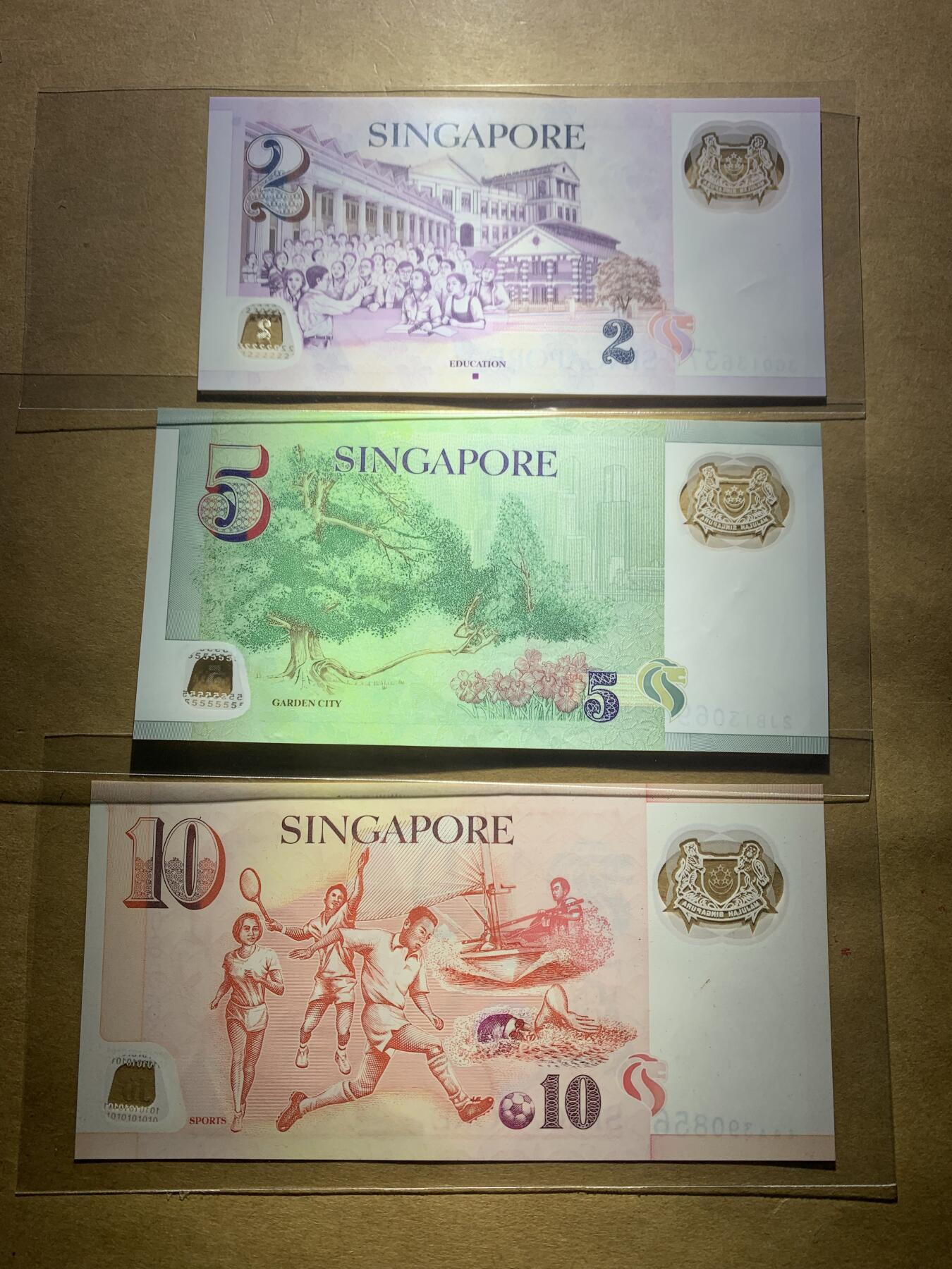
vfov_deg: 67.3
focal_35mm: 26
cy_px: 634
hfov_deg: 53.1
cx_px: 476
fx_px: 953
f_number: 1.8
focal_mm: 4.25
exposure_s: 1/365
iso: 25
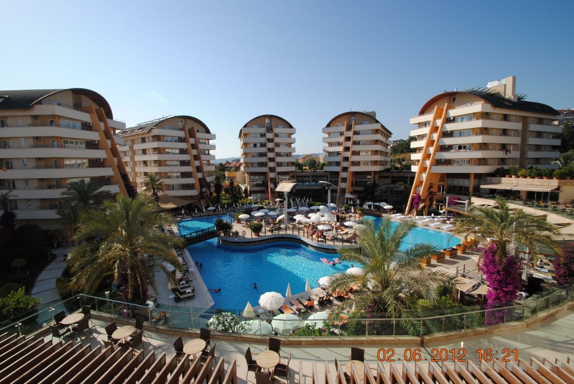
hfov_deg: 100.3
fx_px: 239
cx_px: 287
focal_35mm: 15
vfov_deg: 77.5
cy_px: 192
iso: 100
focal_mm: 10
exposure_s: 1/200
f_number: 9
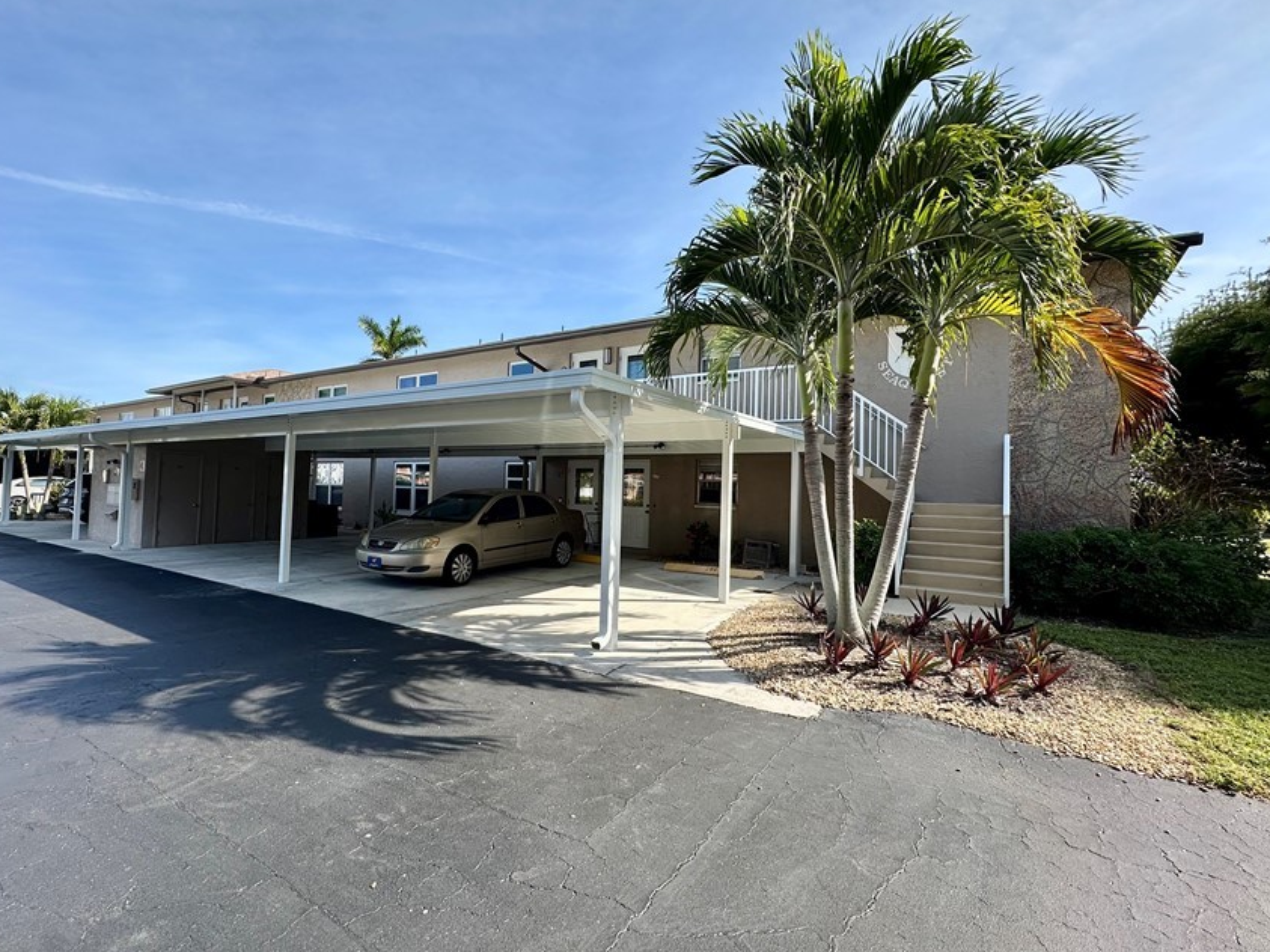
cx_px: 585
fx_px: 624
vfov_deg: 74.7
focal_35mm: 17
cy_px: 471
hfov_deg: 90.9
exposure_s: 1/1103
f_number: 2.2
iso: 50
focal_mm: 2.22
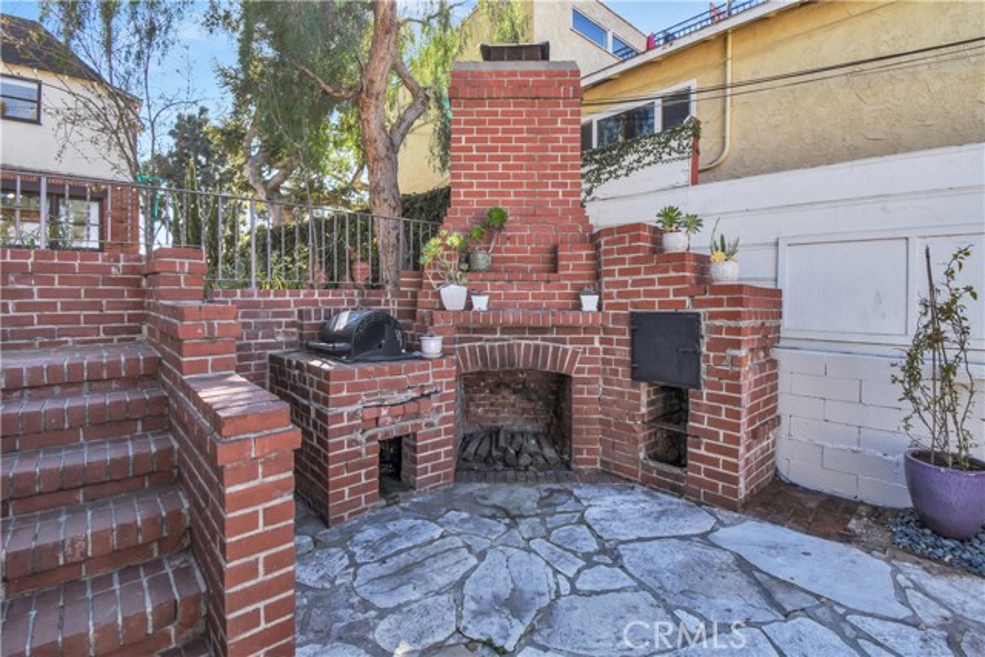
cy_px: 328
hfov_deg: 100.4
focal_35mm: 15
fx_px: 410
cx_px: 492
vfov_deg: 77.4
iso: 250
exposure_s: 1/60
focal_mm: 10
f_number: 14
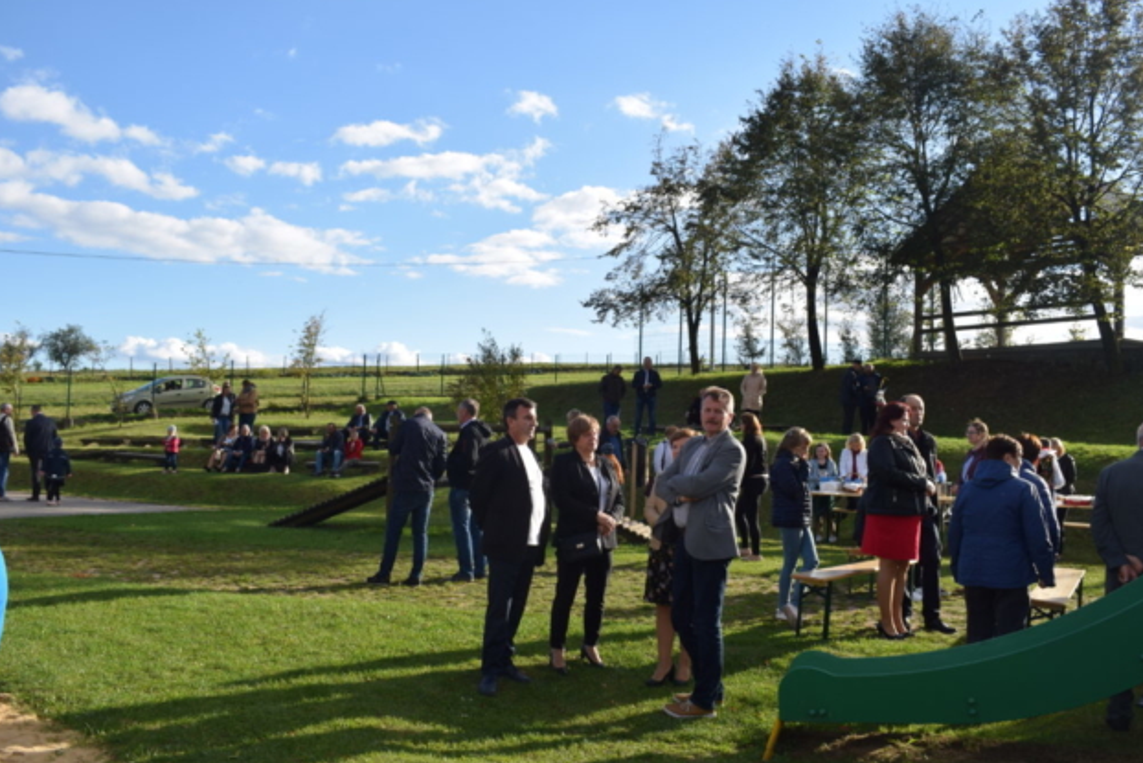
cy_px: 385
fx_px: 1128
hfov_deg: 53.7
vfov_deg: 37.4
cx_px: 577
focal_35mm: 36
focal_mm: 23
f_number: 8
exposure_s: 1/200
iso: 100
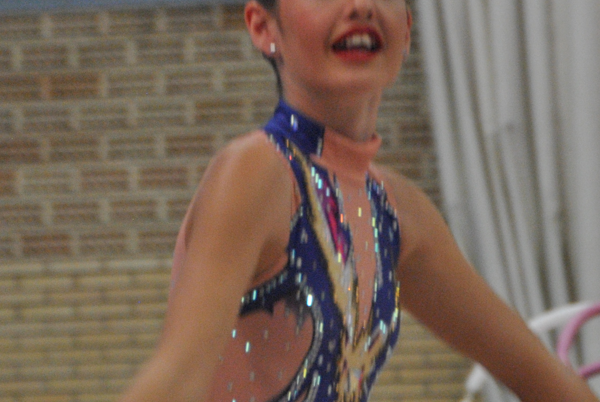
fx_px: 5824
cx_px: 298
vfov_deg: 3.9
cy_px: 163
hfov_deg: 5.9
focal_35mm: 349
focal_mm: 102
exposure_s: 1/200
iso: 800
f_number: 5.6
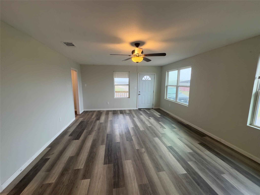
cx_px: 130
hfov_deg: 102.1
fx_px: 105
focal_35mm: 14
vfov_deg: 85.7
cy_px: 98
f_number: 2.2
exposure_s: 1/120
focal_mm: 2.22
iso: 200
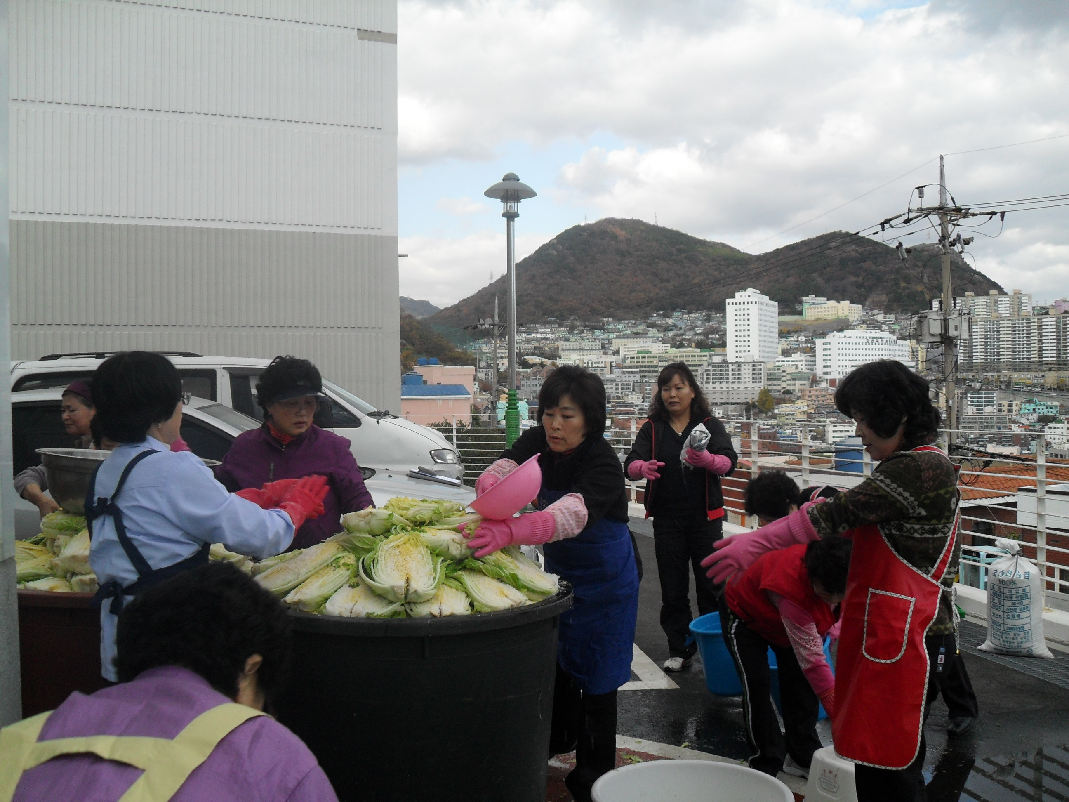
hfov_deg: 52.6
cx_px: 534
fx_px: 1081
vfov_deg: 40.7
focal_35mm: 35
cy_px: 401
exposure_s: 1/90
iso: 100
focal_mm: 6.2
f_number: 8.9
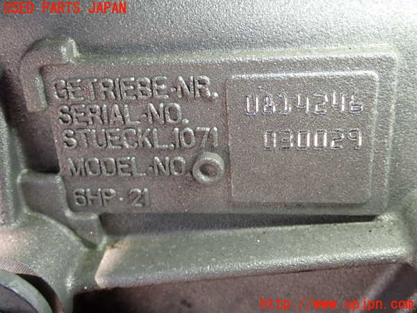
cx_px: 208
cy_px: 156
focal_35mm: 47
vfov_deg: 30.9
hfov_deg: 40.4
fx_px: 566
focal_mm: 8.4
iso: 100
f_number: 4.5
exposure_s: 1/125
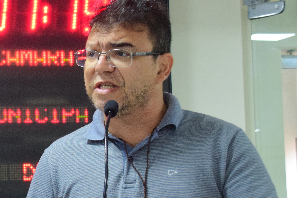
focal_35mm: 132
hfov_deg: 15.3
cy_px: 103
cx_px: 9
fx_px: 1089
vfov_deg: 10.4
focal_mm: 40
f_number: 5
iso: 1600
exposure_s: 1/80
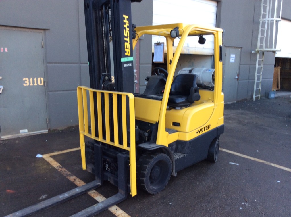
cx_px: 146
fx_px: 277
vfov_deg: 42.8
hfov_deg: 55.4
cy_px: 108
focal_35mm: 33
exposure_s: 1/120
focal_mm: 3.3
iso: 40
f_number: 2.4
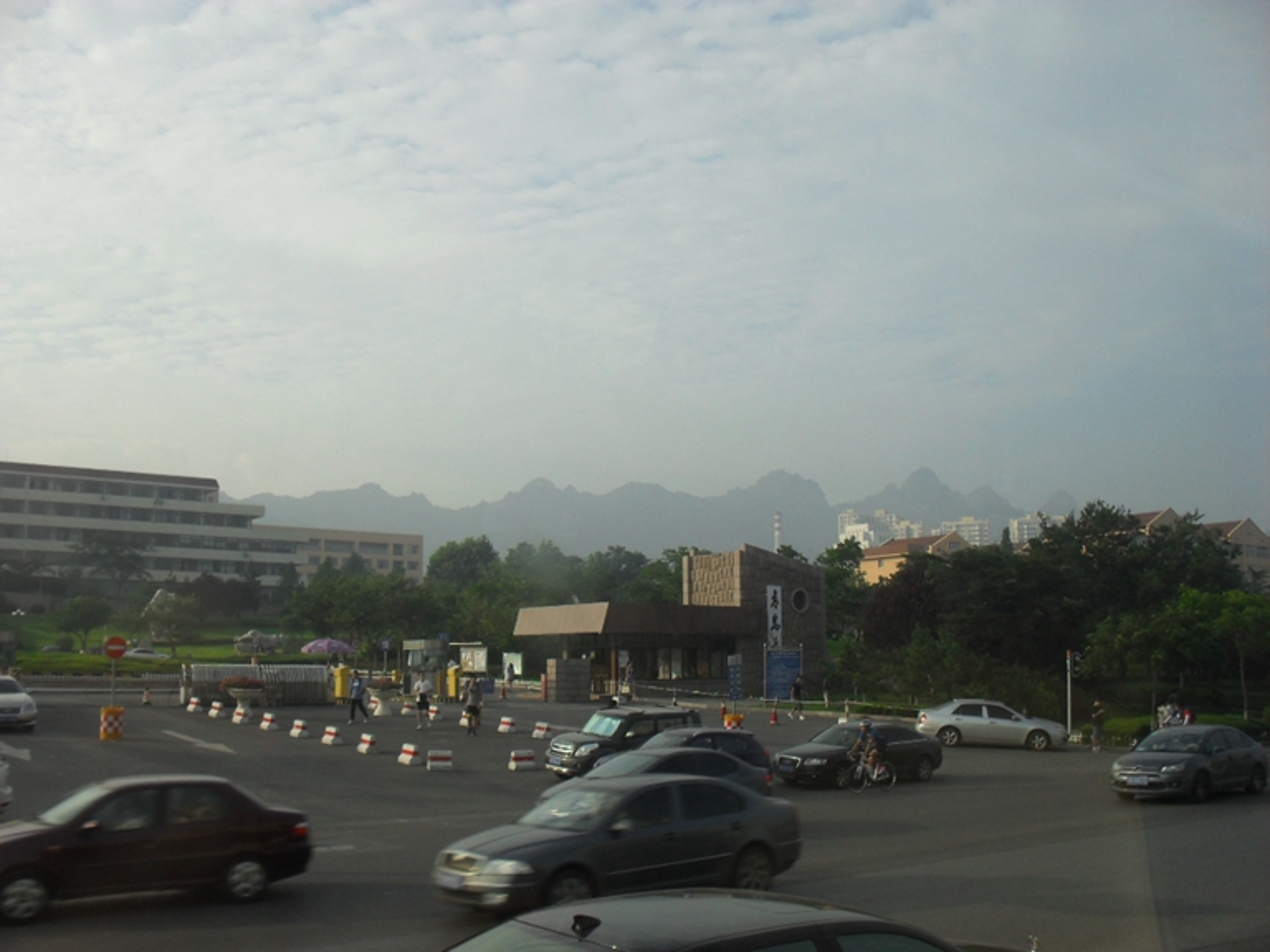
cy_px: 476
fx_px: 1284
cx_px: 635
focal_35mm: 35
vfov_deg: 40.7
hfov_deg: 52.6
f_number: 8.4
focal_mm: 6.3
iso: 100
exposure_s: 1/125
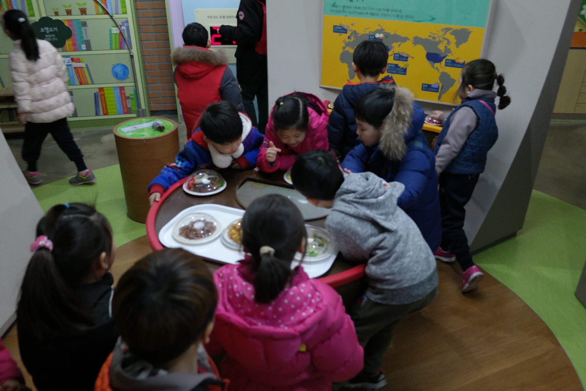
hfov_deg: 61.9
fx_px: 488
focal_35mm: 30
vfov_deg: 43.6
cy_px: 196
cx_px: 293
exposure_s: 1/40
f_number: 3.5
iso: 400
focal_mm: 20
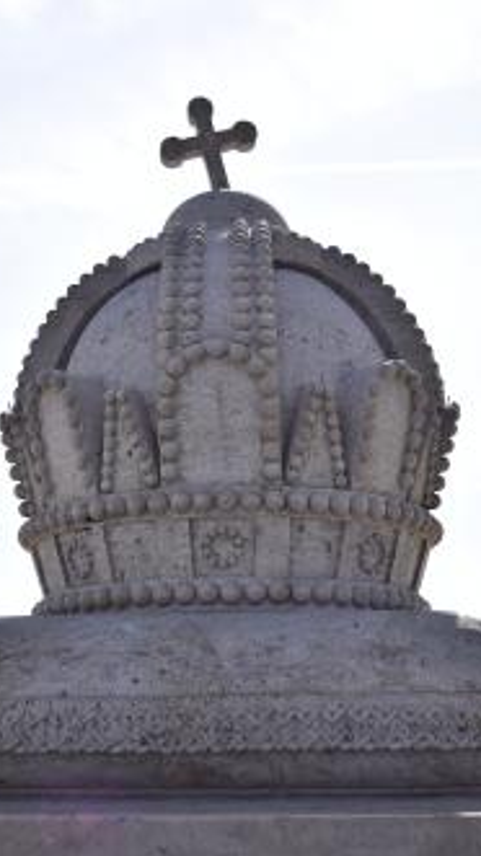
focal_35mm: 57
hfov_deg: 21.0
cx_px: 191
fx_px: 1293
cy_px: 428
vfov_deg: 36.6
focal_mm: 24
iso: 100
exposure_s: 1/1000
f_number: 4
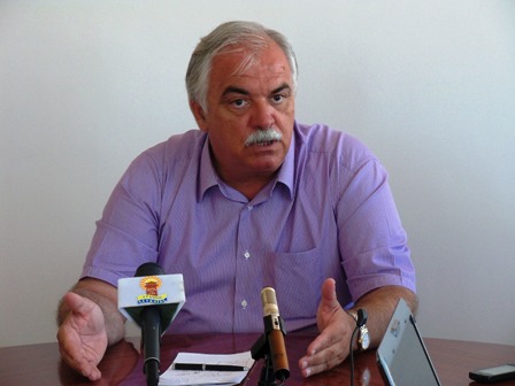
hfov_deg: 15.9
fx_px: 1845
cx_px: 258
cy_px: 193
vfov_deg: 12.0
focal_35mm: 124
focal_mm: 21.9
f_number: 4.2
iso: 200
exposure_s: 1/50
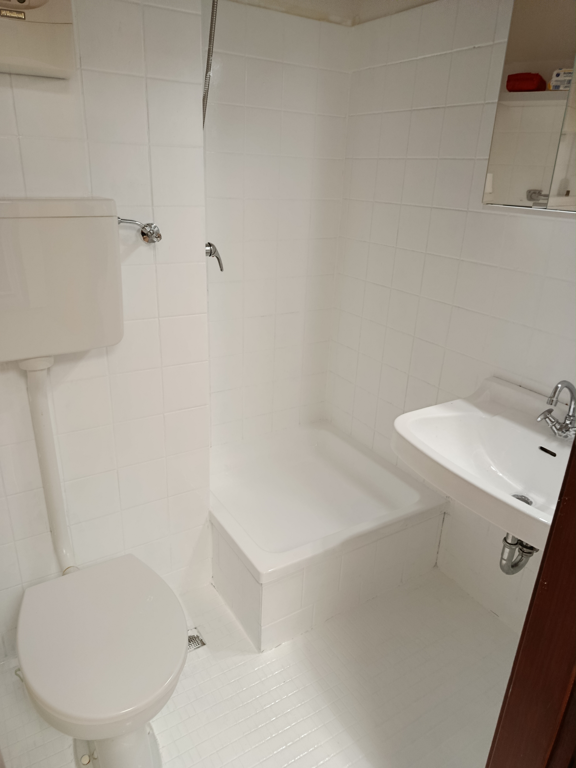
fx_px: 532
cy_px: 384
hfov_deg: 56.8
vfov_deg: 71.6
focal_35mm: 24
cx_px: 288
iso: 942
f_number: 1.7
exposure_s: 1/100
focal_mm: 5.24
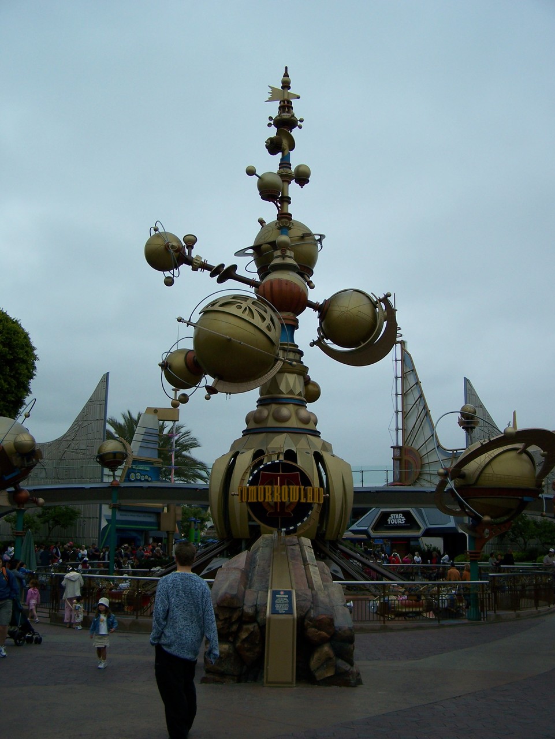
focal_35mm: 38
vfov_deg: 49.0
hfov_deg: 37.7
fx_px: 812
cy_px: 370
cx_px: 278
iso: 80
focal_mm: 6.3
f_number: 2.8
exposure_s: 1/1000
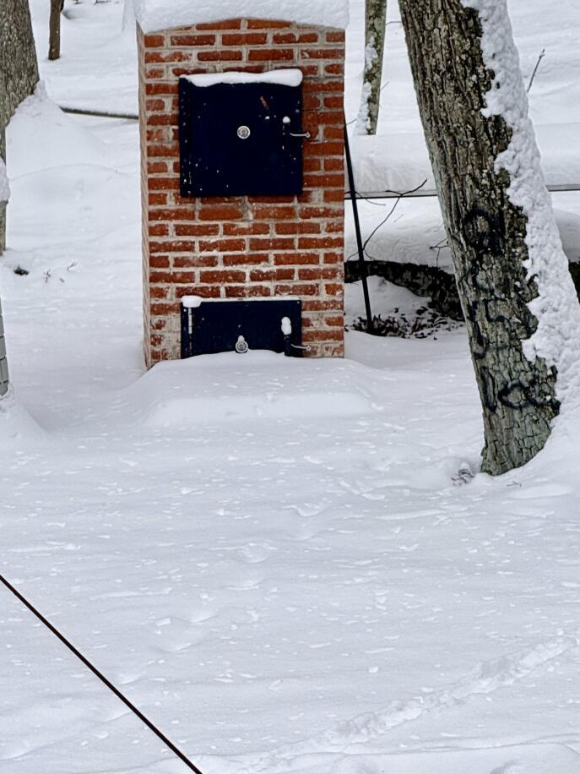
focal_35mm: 262
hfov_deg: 5.7
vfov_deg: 7.6
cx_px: 221
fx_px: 5853
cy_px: 184
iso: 50
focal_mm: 15.66
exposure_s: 1/581
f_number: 2.8
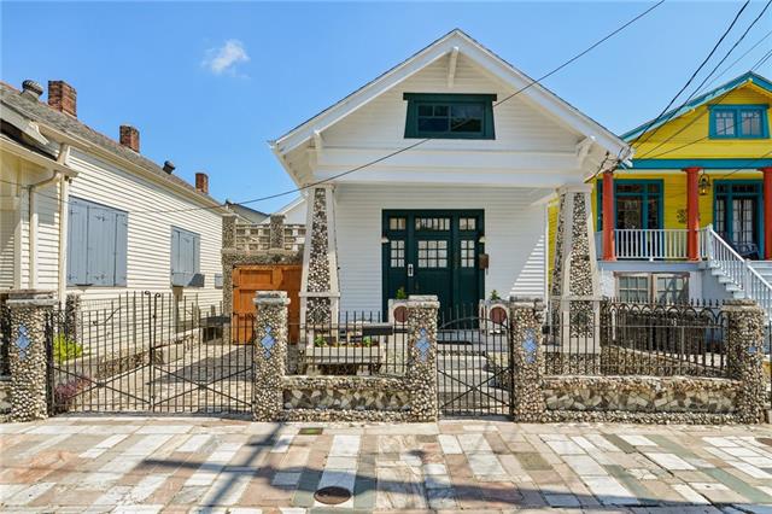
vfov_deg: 57.2
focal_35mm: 22
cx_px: 386
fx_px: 472
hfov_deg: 78.6
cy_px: 257
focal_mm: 22
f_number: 13
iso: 400
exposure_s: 1/400
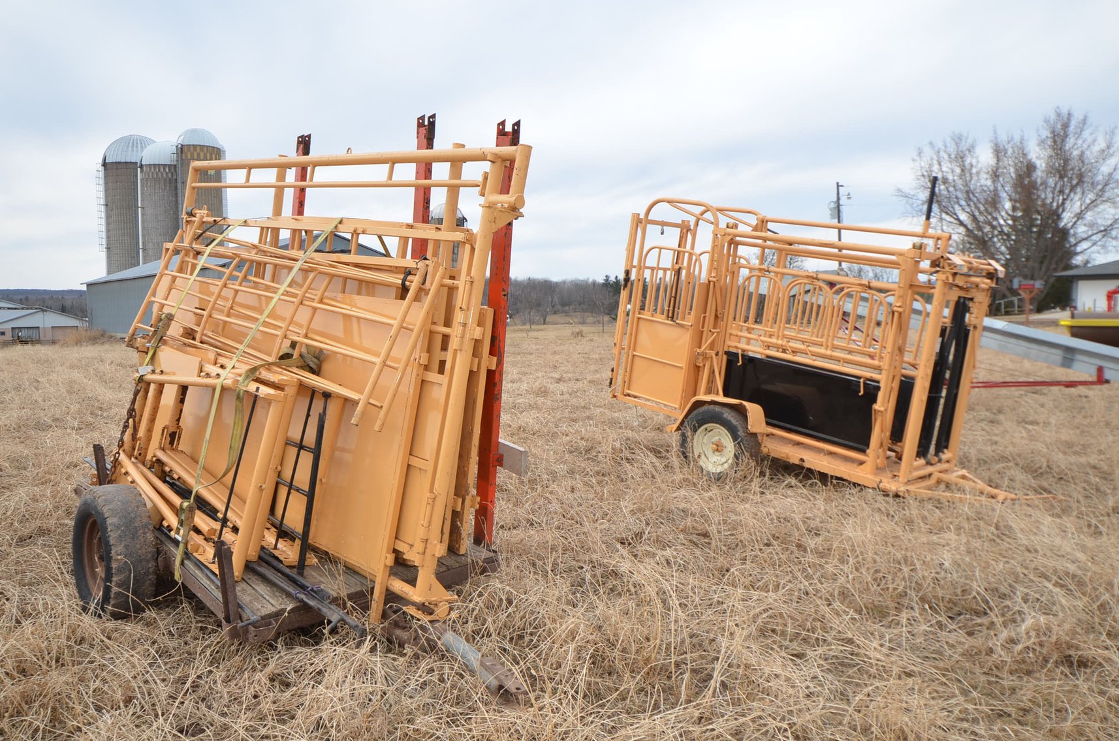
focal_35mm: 28
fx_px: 884
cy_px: 370
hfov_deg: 64.7
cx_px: 560
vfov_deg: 45.5
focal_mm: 19
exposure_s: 1/200
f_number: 5.6
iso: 100
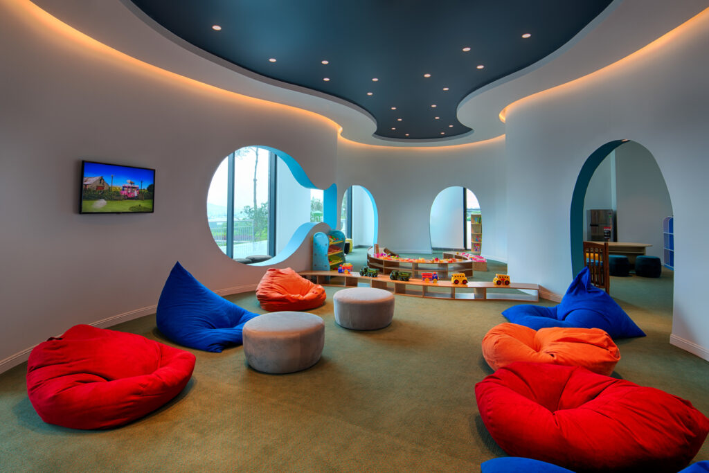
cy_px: 236
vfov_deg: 64.6
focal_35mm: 19
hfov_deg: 86.9
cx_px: 354
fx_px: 374
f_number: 10
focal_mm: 19
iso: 80
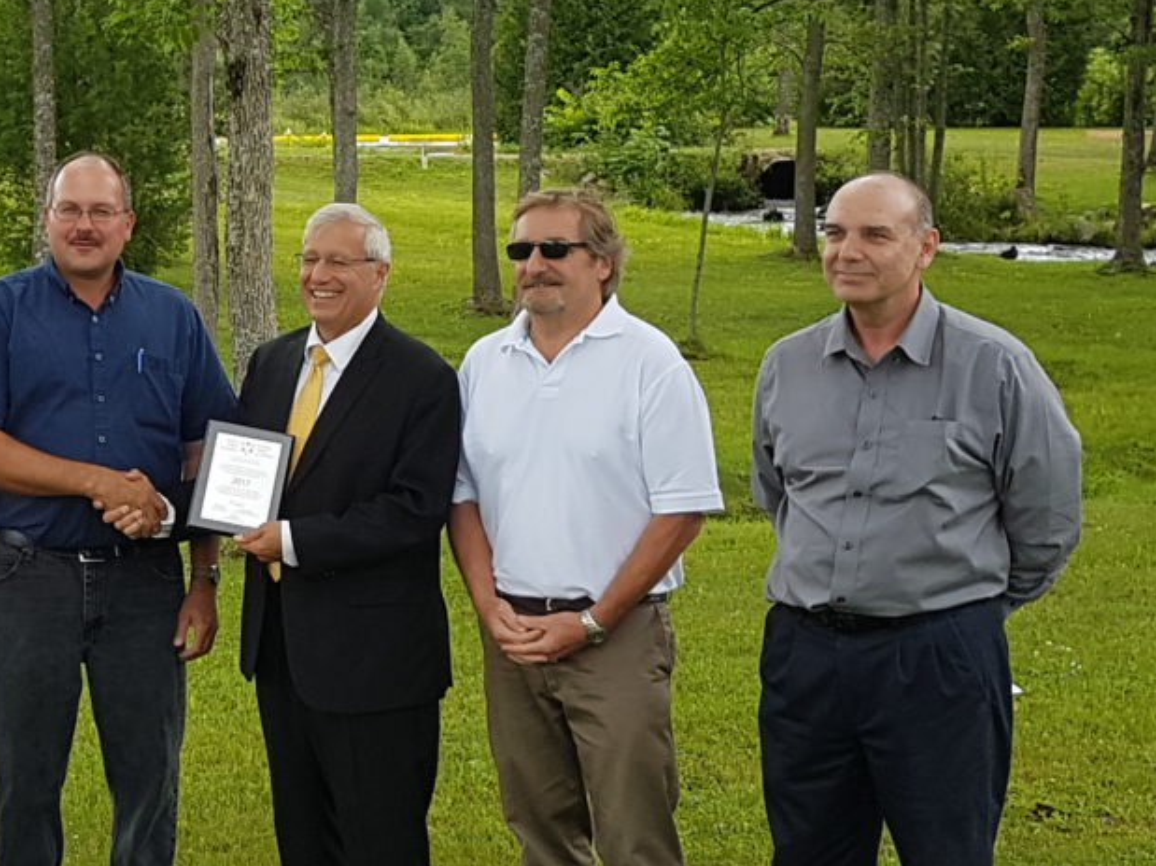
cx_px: 230
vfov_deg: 33.6
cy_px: 403
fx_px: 1436
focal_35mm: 43
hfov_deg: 41.9
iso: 40
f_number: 1.7
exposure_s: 1/444
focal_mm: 4.2
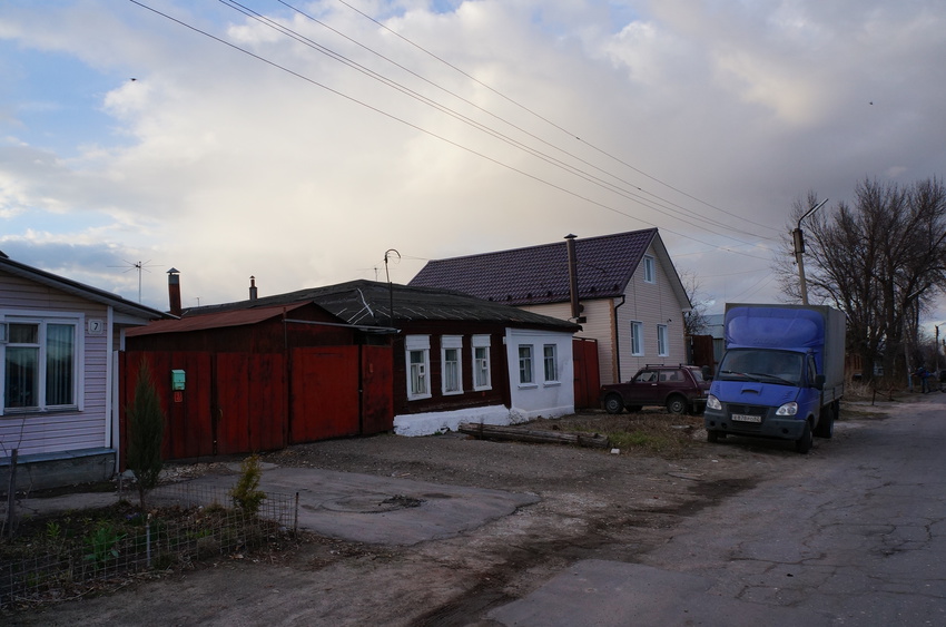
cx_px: 473
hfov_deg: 67.5
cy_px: 314
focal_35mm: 27
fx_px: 708
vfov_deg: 47.7
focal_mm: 18
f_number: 9
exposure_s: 1/250
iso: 400
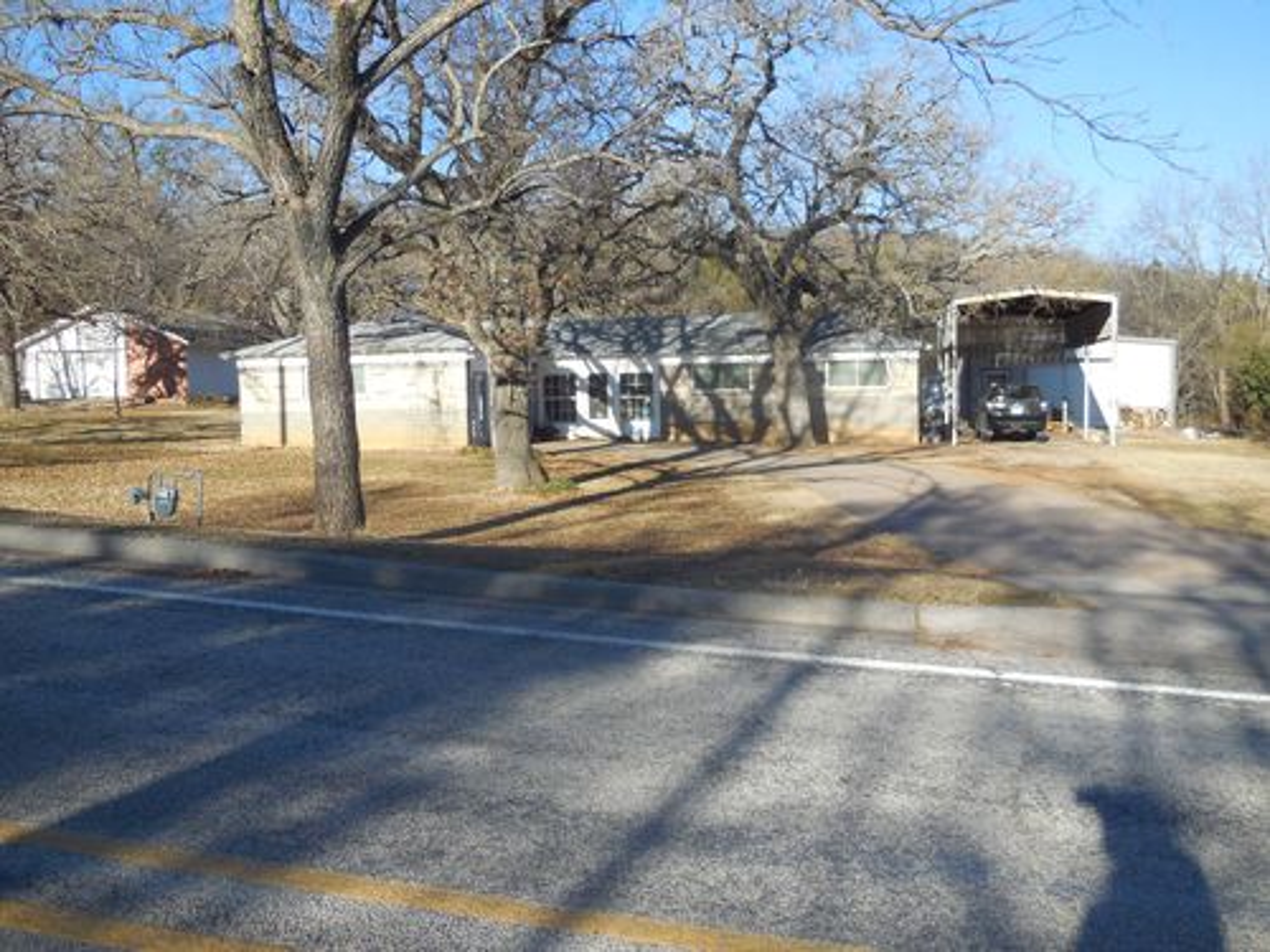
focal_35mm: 34
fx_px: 1247
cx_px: 635
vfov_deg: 41.8
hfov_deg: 54.0
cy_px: 476
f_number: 3.4
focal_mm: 6.1
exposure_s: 1/800
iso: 125
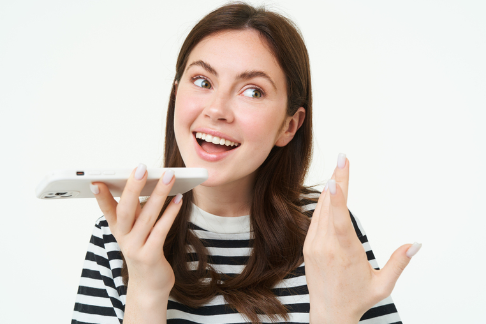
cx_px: 249
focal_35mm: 42
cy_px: 157
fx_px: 567
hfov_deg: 46.4
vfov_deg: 31.9
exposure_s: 1/125
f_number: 6.3
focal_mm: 40
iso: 200
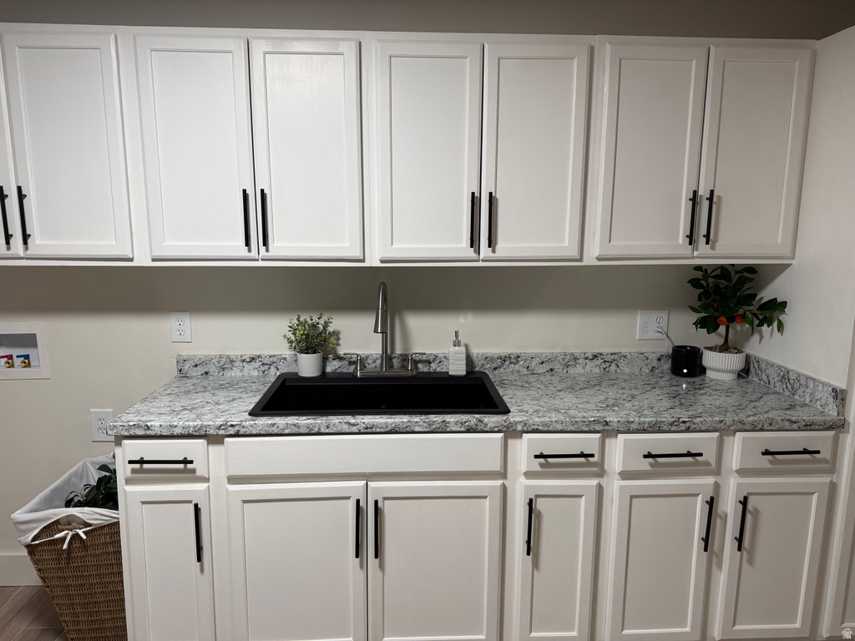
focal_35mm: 24
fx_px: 593
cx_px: 428
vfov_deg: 56.8
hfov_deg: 71.6
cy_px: 320
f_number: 1.78
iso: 160
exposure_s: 1/60
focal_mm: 6.76
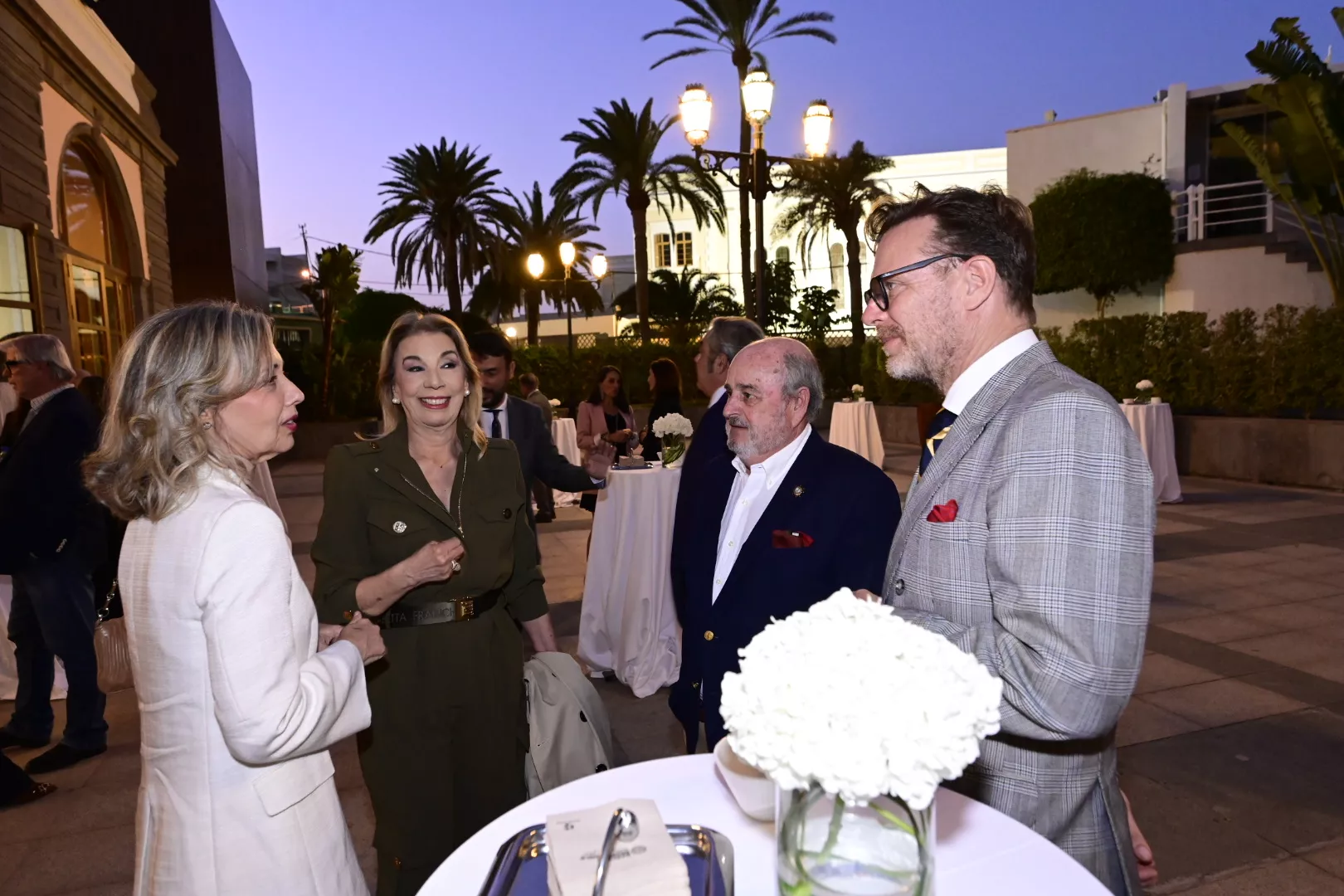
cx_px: 672
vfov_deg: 58.3
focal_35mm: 22
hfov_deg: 79.9
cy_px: 448
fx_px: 803
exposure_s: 1/50
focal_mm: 21.5
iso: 6400
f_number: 5.6
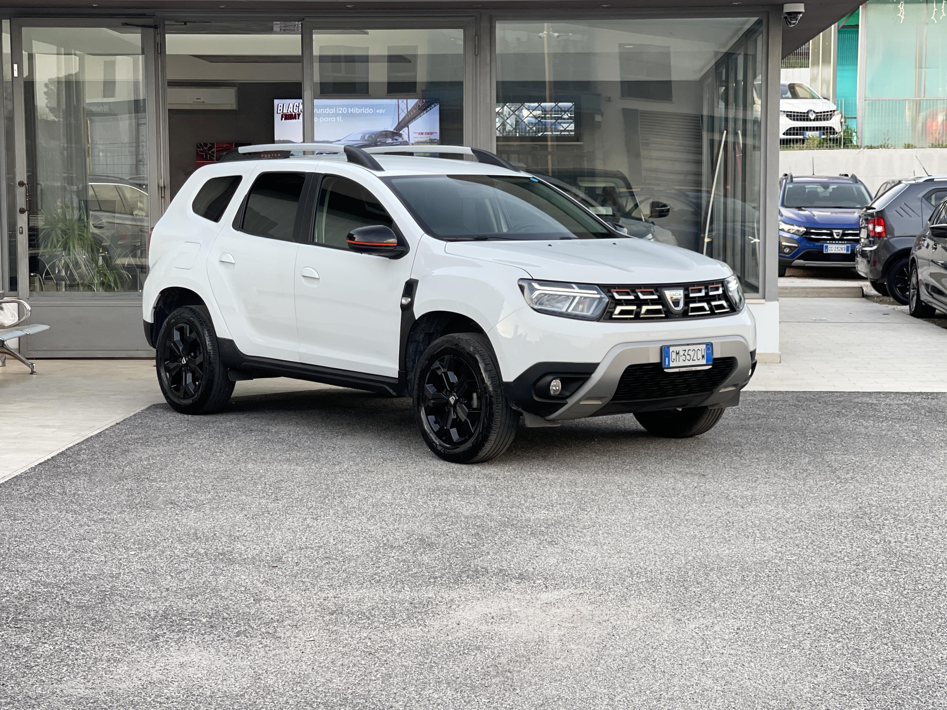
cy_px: 355
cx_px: 474
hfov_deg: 30.3
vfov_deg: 22.9
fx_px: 1751
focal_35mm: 64
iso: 50
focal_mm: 7.5
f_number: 2.2
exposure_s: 1/121
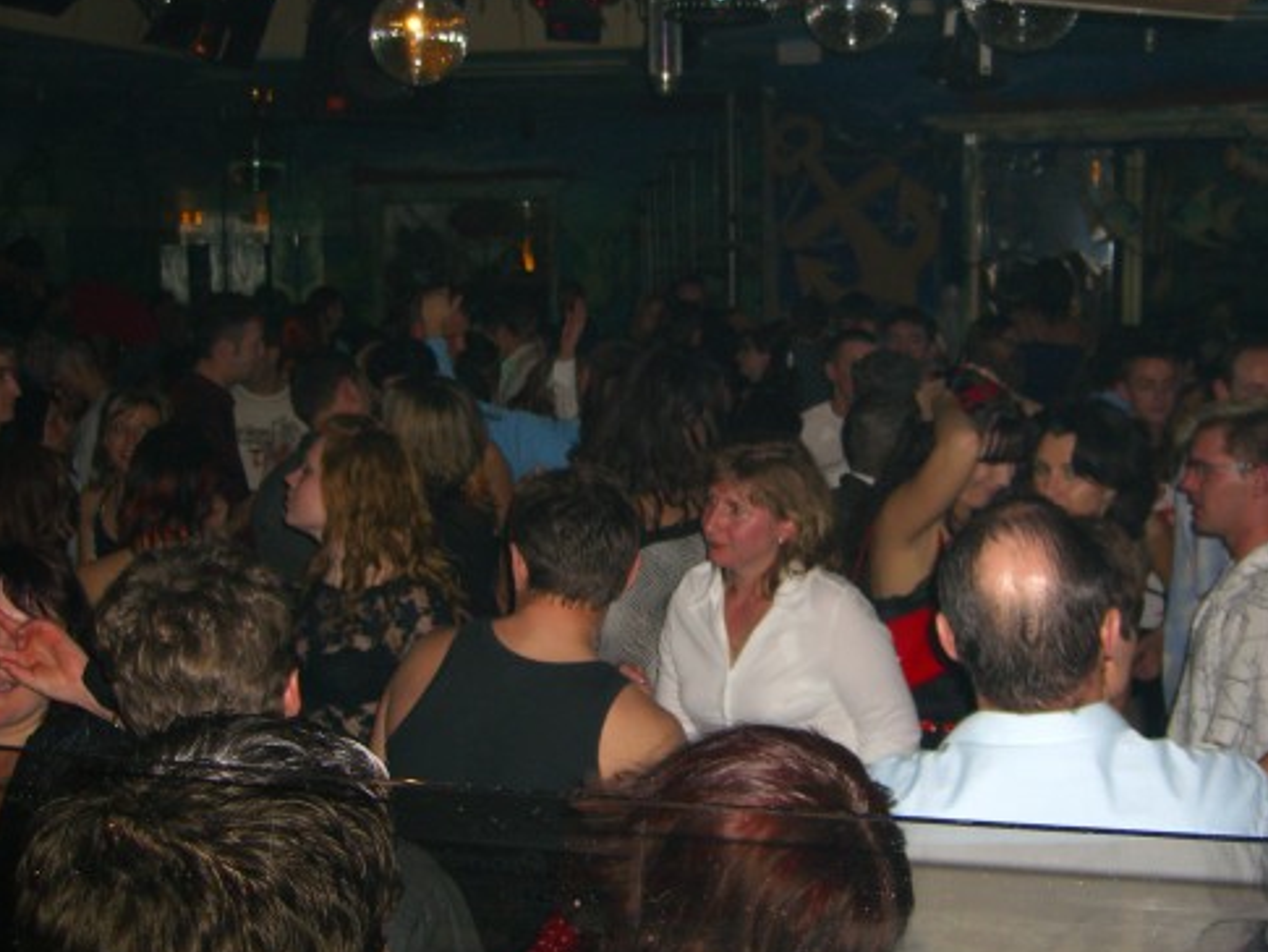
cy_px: 445
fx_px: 1722
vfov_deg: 30.9
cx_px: 693
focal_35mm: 47
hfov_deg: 40.4
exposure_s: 1/60
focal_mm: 7.9
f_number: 2.8
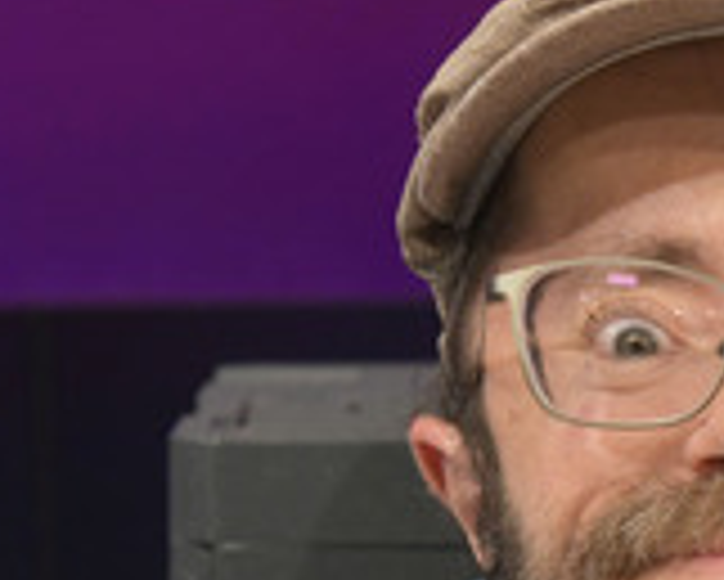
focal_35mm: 126
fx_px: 2702
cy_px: 508
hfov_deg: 14.9
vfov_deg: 12.2
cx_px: 807
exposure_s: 1/160
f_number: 5.6
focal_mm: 48
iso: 1600
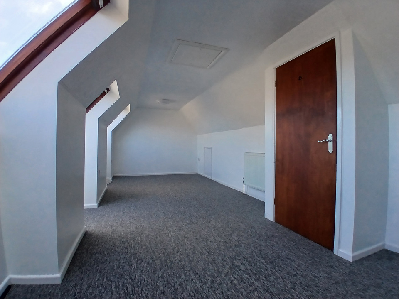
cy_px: 150
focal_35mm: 17
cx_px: 200
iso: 80
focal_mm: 1.4
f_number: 2.2
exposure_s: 1/100
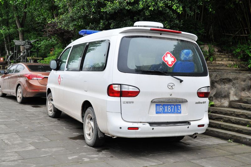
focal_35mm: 48
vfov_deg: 28.0
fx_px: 334
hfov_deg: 41.2
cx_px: 126
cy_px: 84
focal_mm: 32
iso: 1250
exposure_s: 1/400
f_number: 10
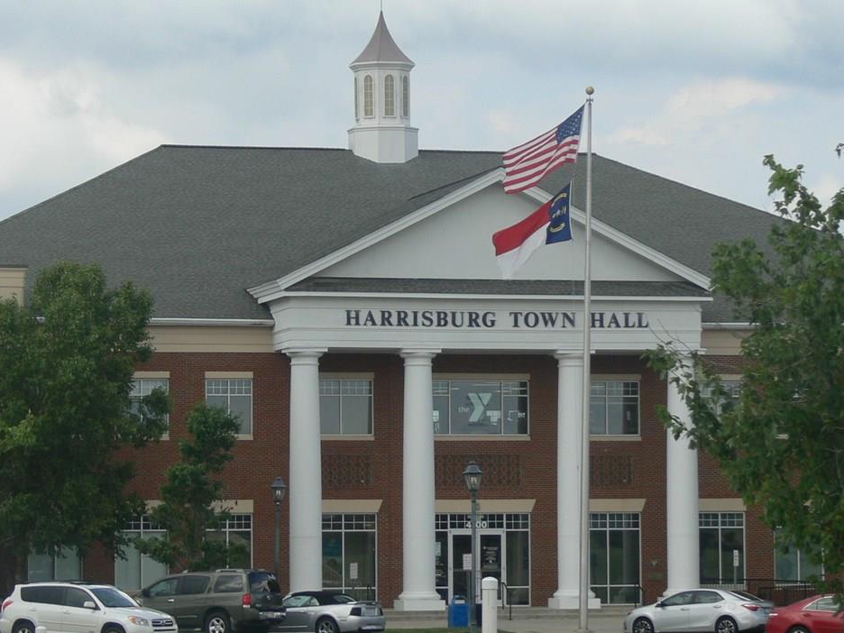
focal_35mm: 162
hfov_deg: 12.2
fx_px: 3950
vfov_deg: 9.2
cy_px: 317
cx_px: 425
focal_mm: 19.6
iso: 80
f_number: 4
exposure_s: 1/800
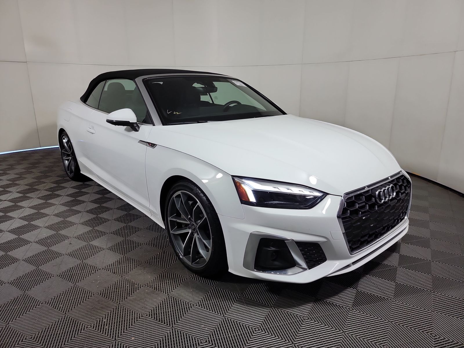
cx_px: 232
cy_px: 174
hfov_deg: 71.6
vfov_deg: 56.8
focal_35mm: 24
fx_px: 322
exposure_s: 1/59
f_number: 1.8
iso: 50
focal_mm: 6.7
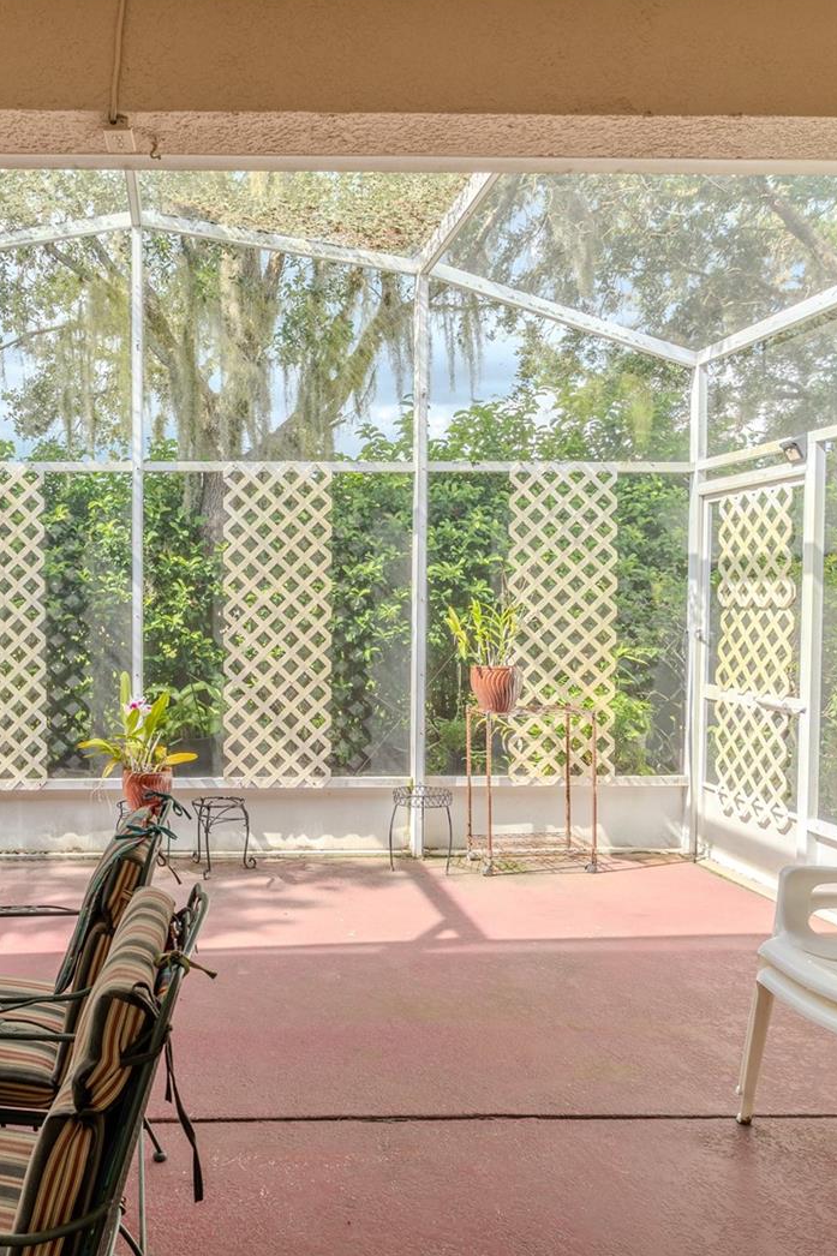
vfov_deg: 69.4
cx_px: 209
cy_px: 629
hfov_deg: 47.7
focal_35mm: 26
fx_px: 907
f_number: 8
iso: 100
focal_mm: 17
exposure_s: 1/40
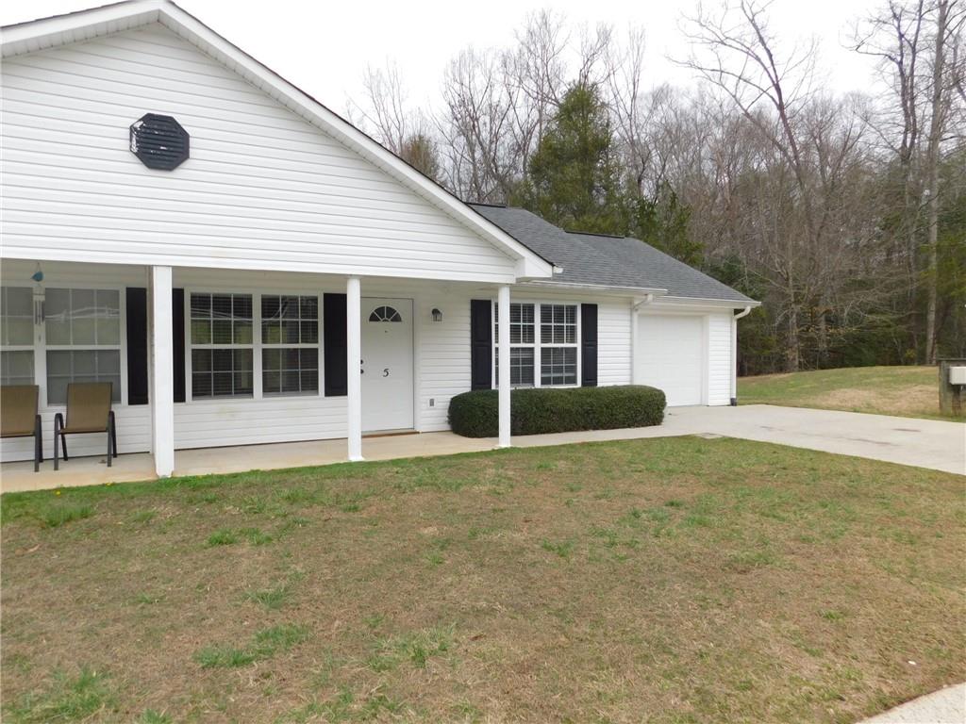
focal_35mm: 23
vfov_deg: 58.9
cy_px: 362
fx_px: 642
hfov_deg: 73.9
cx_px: 483
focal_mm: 4
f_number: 3
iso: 125
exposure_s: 1/640
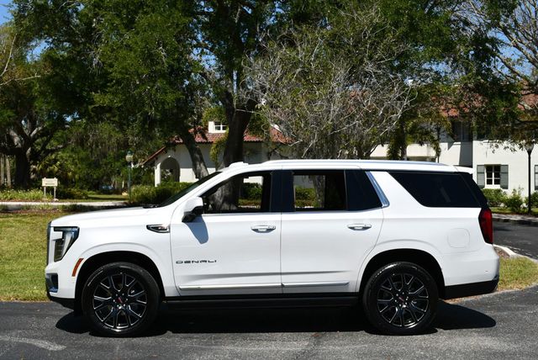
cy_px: 180
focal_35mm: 52
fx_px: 778
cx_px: 269
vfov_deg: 26.0
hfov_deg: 38.2
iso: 100
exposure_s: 1/320
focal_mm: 26
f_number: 9
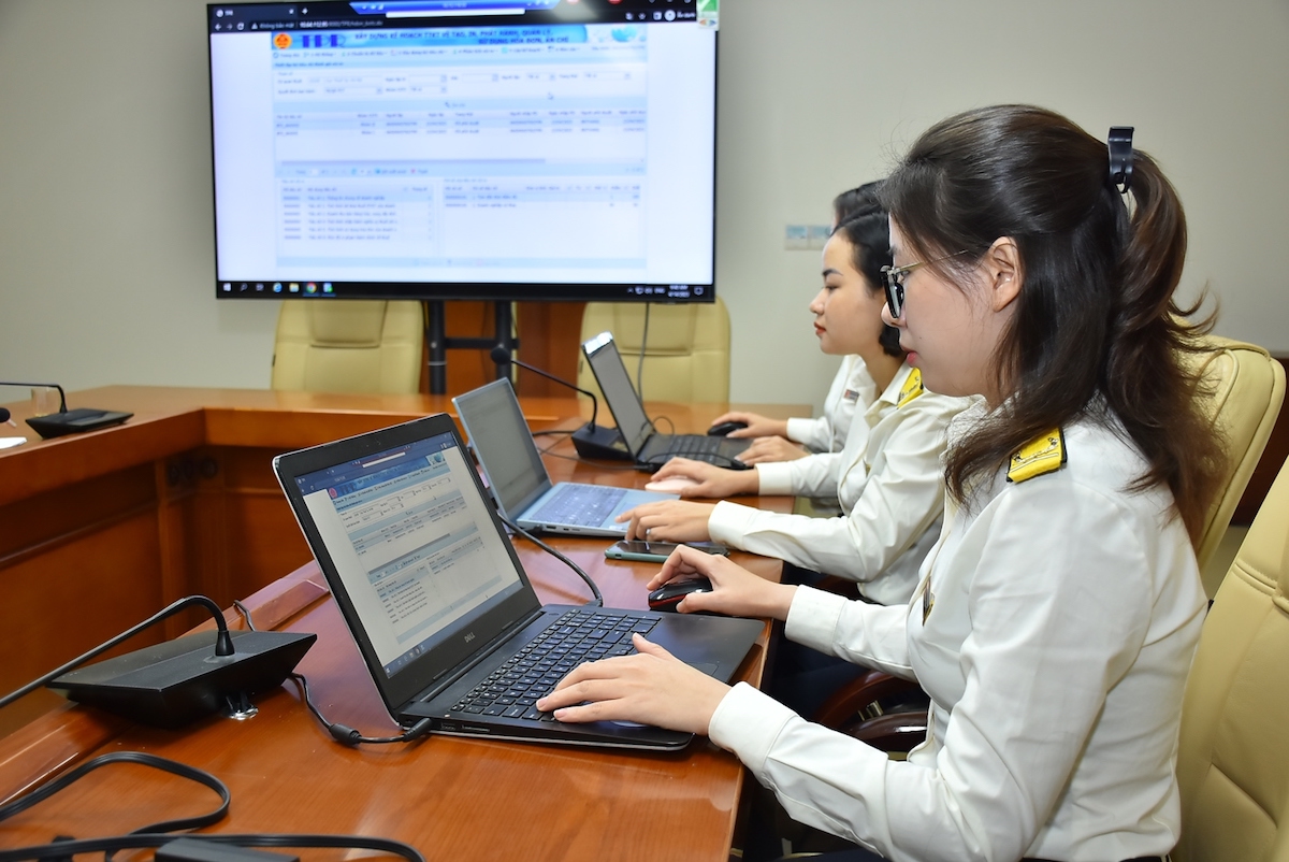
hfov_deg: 53.1
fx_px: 1290
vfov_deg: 36.9
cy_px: 431
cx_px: 644
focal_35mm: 36
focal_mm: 24
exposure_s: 1/60
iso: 400
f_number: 3.8
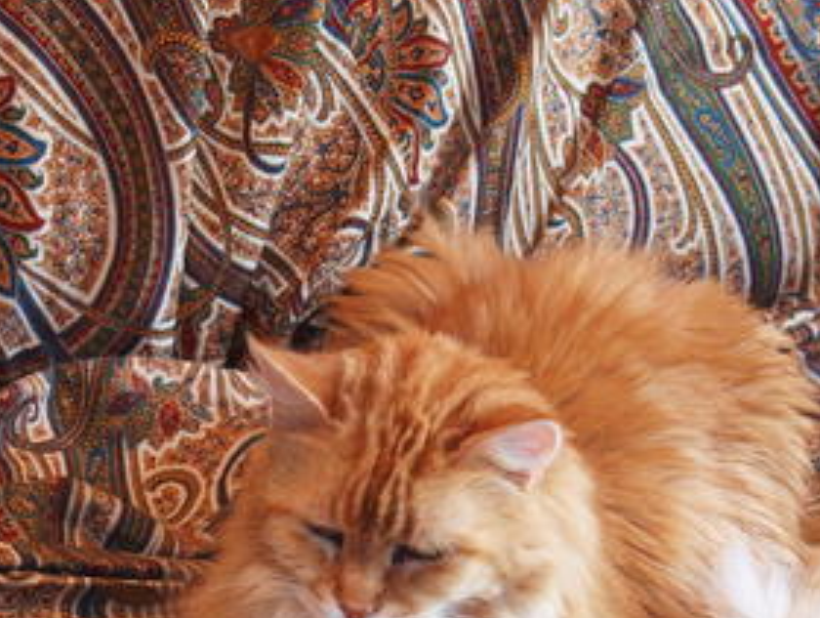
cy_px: 428
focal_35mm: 199
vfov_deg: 7.5
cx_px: 416
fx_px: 4722
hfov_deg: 9.9
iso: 400
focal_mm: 26.2
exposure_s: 1/60
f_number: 2.8
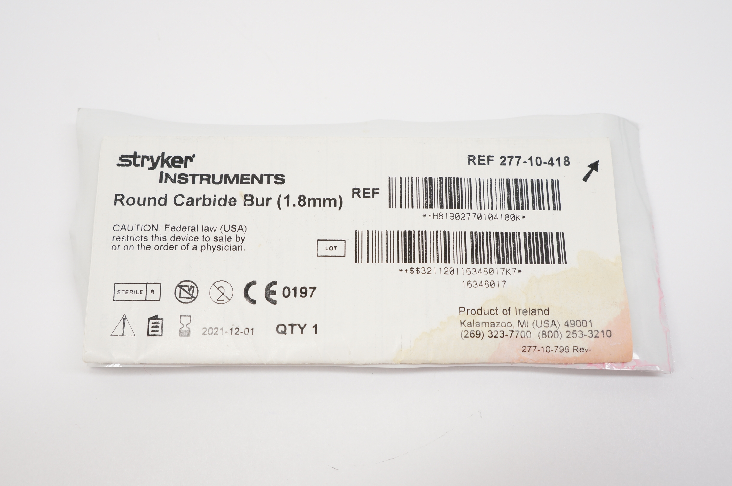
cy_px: 243
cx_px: 366
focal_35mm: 40
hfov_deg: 48.0
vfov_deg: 32.9
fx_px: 823
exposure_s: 1/60
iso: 400
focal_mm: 27
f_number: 6.3
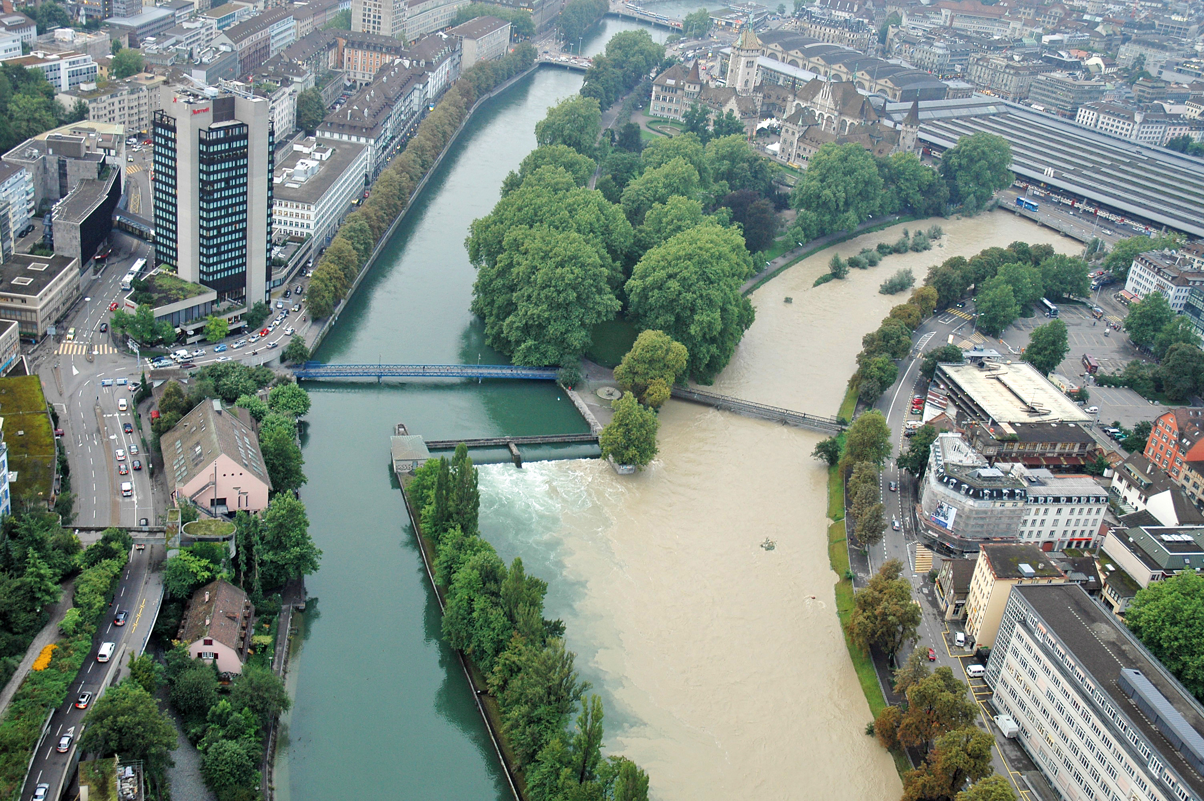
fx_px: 1353
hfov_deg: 48.0
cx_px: 602
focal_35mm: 40
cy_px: 400
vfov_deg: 33.0
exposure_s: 1/30
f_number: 3.8
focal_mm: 27
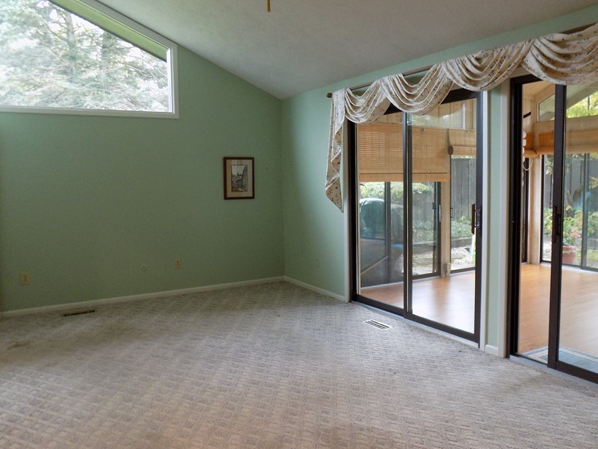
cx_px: 328
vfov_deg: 48.2
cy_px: 218
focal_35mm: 29
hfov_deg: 61.5
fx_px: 501
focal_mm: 4
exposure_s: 1/30
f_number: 3.1
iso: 160
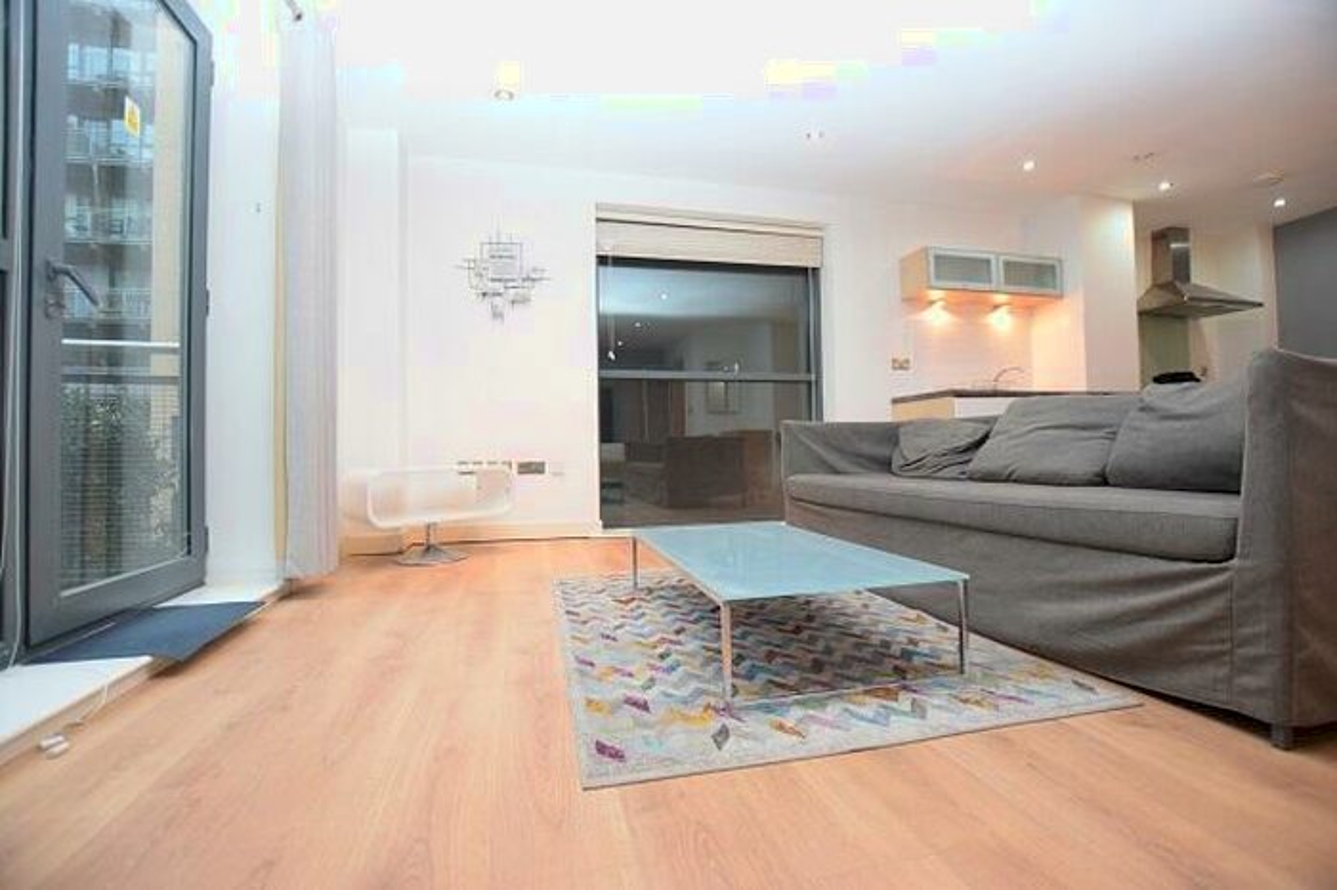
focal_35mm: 15
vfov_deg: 77.3
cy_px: 445
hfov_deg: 100.4
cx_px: 668
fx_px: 557
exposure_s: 1/60
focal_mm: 10
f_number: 3.5
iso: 1000
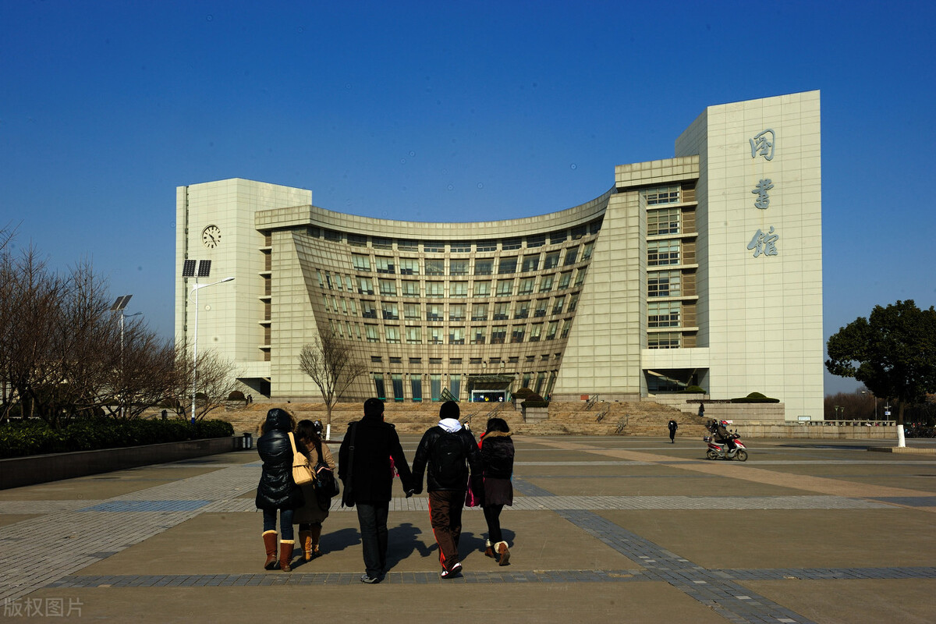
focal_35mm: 32
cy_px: 312
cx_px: 468
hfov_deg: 58.7
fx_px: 832
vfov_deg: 41.1
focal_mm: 32
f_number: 16
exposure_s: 1/250
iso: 200
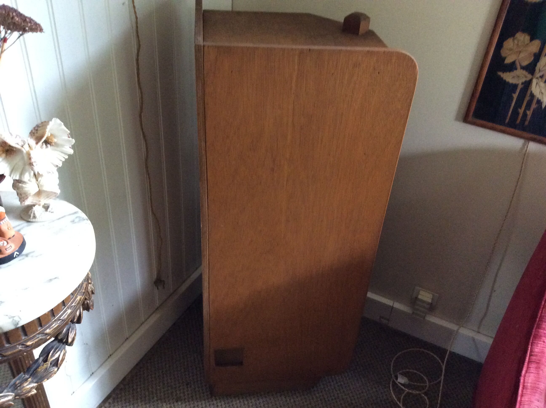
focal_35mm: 32
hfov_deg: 56.9
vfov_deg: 44.1
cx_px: 273
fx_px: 504
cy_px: 204
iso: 320
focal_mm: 3.3
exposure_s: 1/17
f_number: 2.4
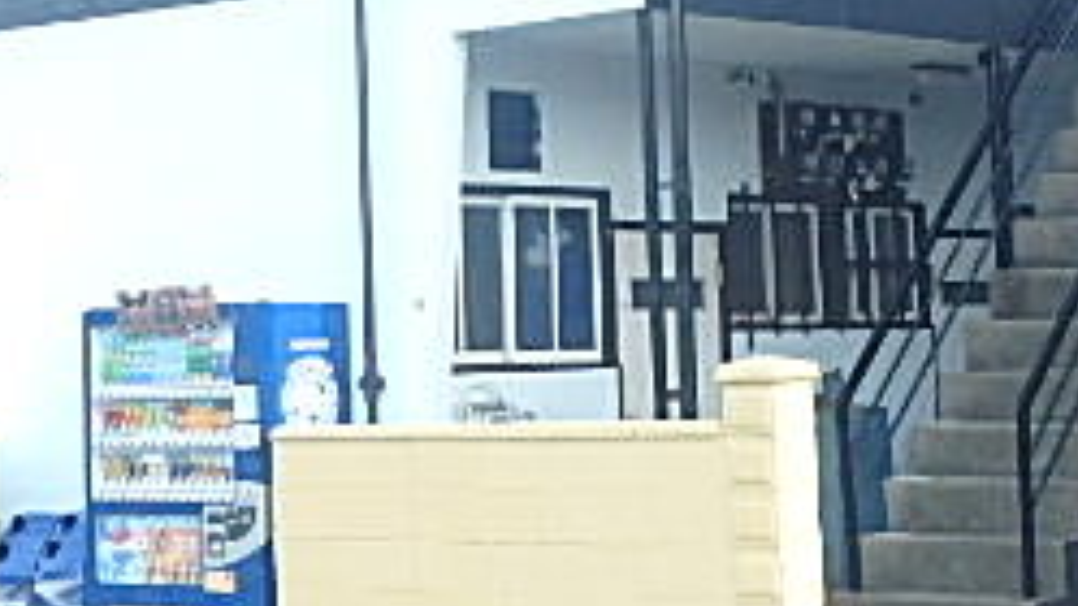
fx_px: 2887
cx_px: 528
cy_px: -78
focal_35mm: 101
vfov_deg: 11.8
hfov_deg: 21.2
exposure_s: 1/250
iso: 320
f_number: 5
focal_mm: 6.4
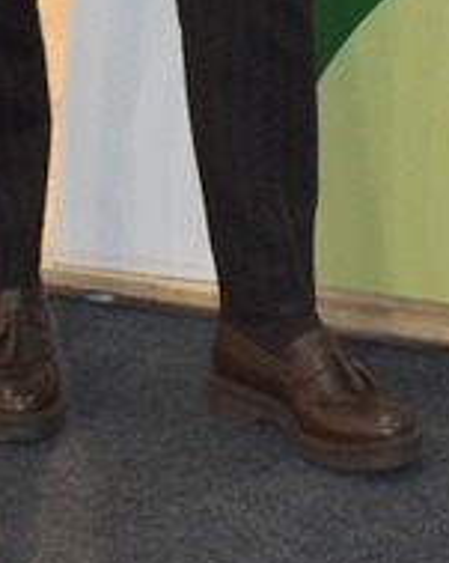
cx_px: 565
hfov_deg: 7.6
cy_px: -646
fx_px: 3328
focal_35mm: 200
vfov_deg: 9.0
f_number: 3.8
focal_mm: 21
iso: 280
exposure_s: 1/60
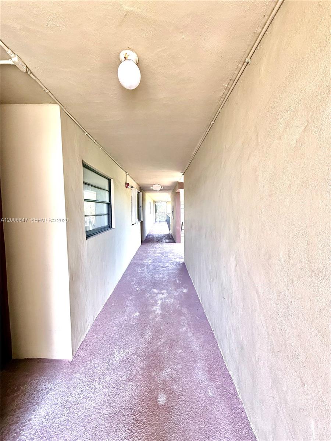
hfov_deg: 85.7
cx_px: 166
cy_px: 220
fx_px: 178
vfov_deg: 102.1
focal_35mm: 14
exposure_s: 1/99
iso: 160
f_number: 2.2
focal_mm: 2.22
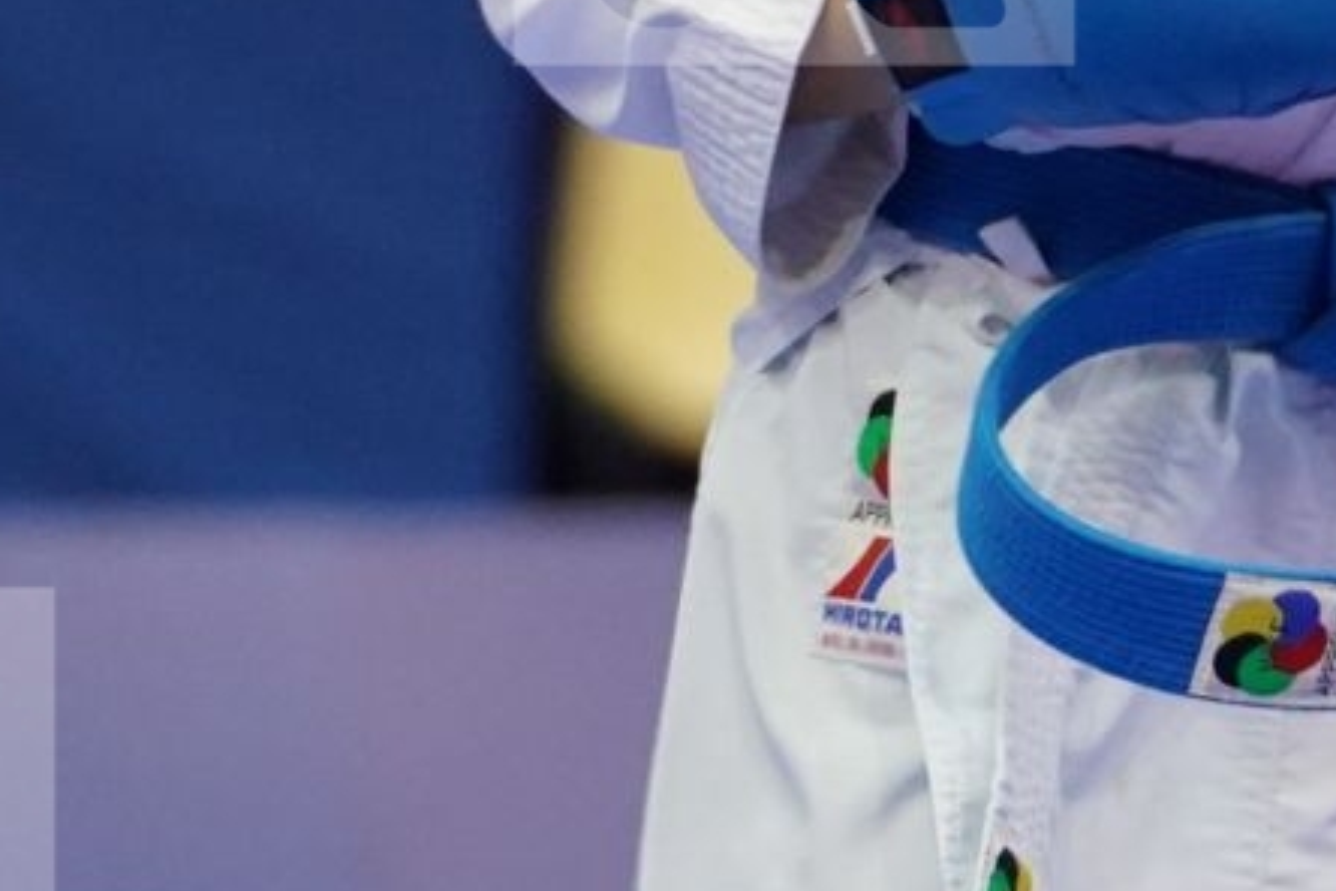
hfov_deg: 2.9
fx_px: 26644
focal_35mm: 718
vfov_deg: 1.9
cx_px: 1814
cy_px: -208
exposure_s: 1/1000
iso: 3200
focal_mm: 118
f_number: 2.8
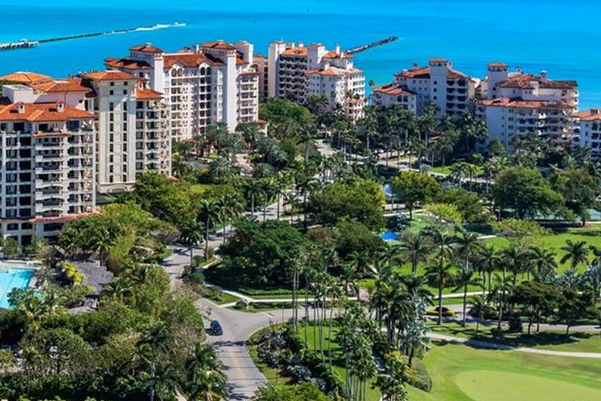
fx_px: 1052
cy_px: 79
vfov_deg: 21.3
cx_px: -66
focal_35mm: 63
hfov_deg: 28.8
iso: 100
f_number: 2.8
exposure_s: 1/400
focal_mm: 12.29
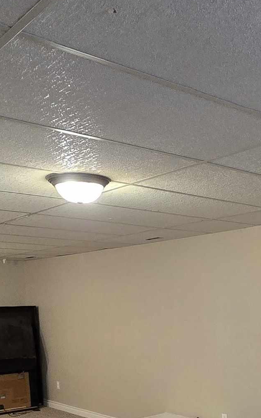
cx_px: 197
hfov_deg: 30.0
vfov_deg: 42.1
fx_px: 478
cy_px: 399
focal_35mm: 42
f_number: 2.2
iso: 500
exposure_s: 1/60
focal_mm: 2.2
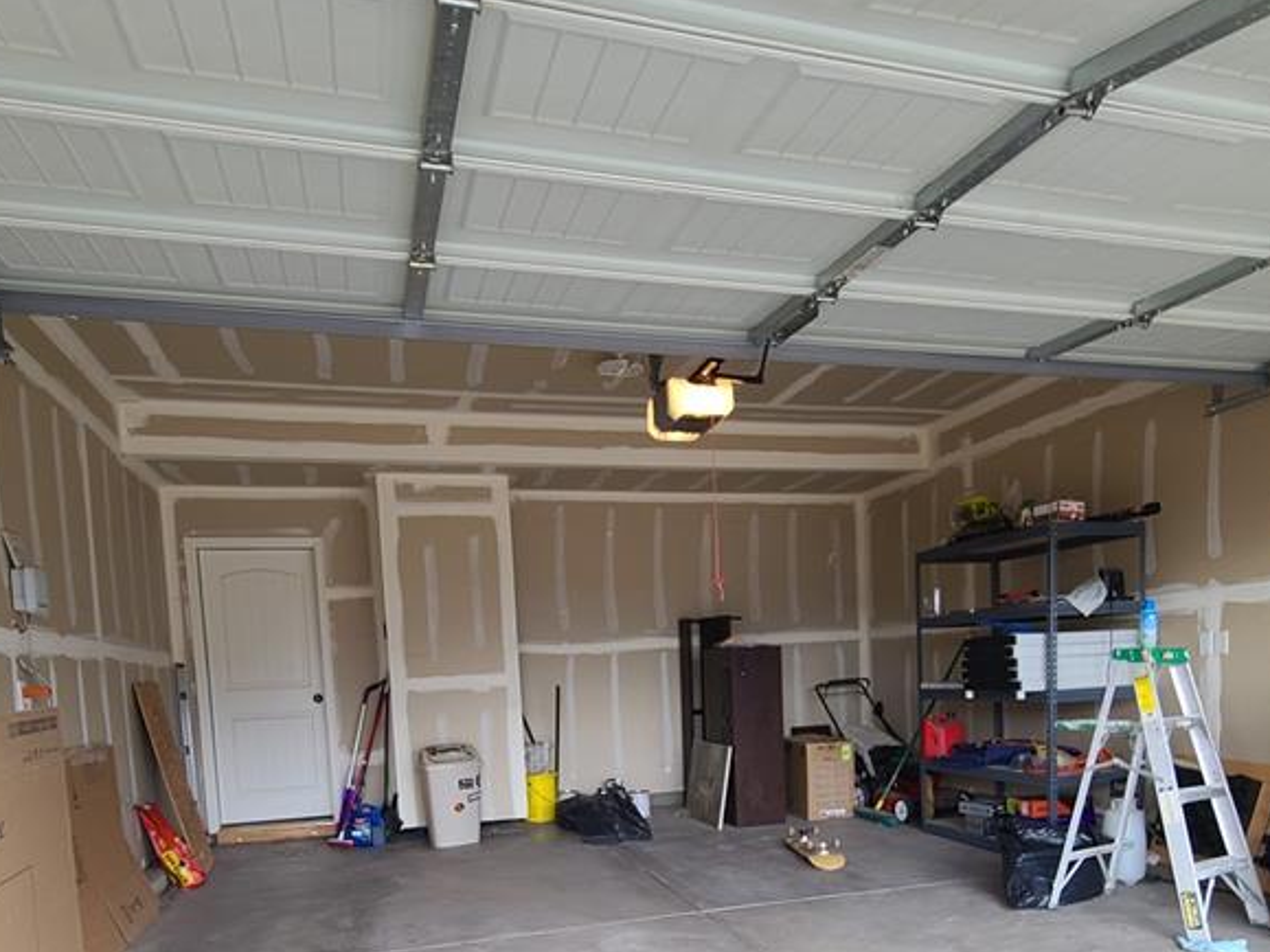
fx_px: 844
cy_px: 747
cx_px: 636
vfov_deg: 55.2
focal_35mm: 23
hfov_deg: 73.9
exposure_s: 1/60
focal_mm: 2.2
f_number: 2.2
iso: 64
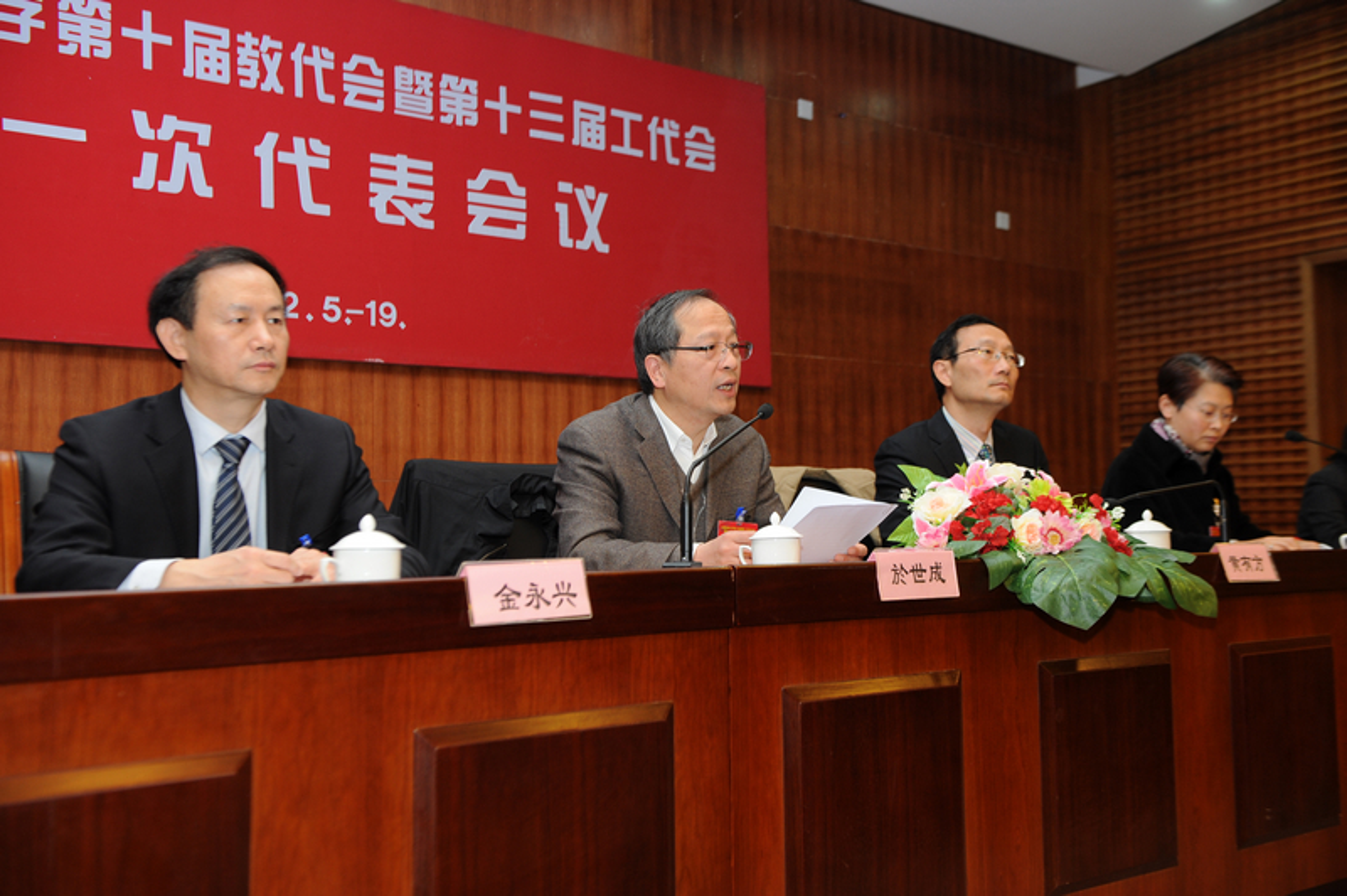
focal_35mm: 40
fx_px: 1495
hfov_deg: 48.5
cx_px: 674
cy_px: 448
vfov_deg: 33.3
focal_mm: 40
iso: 800
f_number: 4.5
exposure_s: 1/60
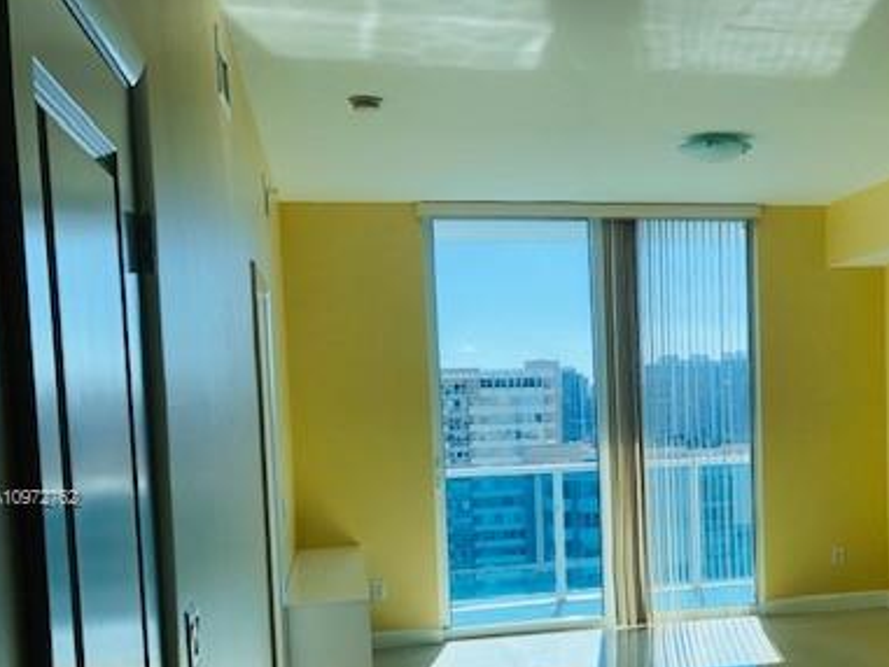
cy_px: 499
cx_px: 681
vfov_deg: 30.4
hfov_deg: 39.2
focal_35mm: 47
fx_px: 1207
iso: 20
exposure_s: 1/414
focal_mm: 3.99
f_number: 1.8
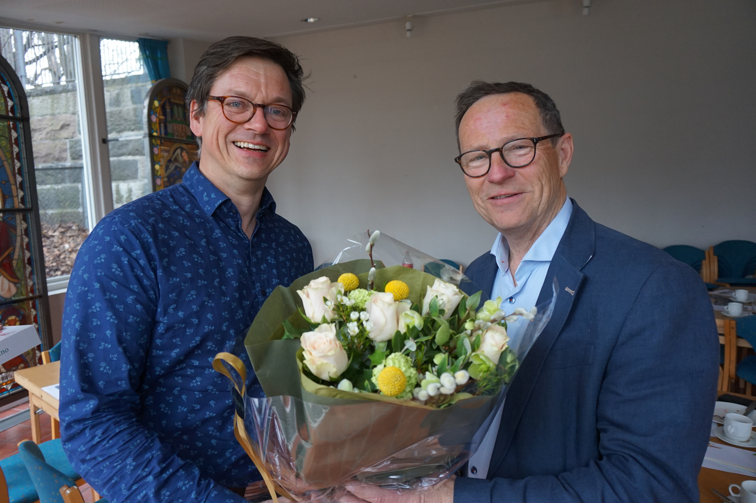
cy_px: 252
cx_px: 378
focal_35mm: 24
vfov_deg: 53.1
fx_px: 504
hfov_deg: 73.8
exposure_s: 1/160
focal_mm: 16
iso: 640
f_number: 4
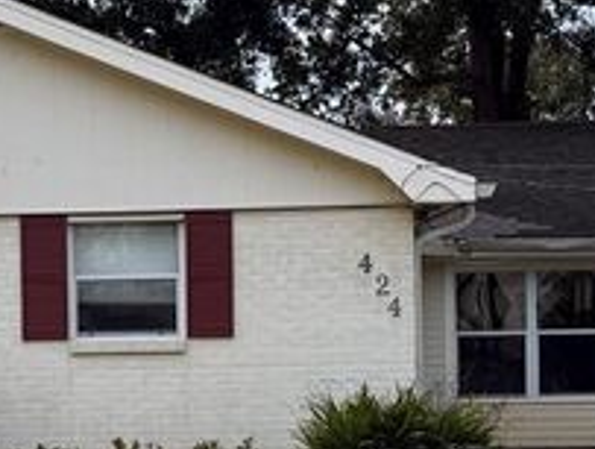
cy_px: 401
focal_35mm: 118
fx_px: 2032
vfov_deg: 12.5
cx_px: 12
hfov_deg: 16.3
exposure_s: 1/1242
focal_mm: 6.76
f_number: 1.78
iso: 80
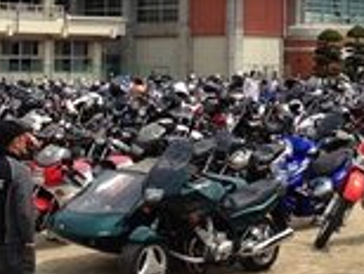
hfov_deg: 18.3
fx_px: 1127
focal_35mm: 107
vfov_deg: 13.7
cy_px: 6
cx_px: 137
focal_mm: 4.13
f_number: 2.4
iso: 50
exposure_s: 1/1808
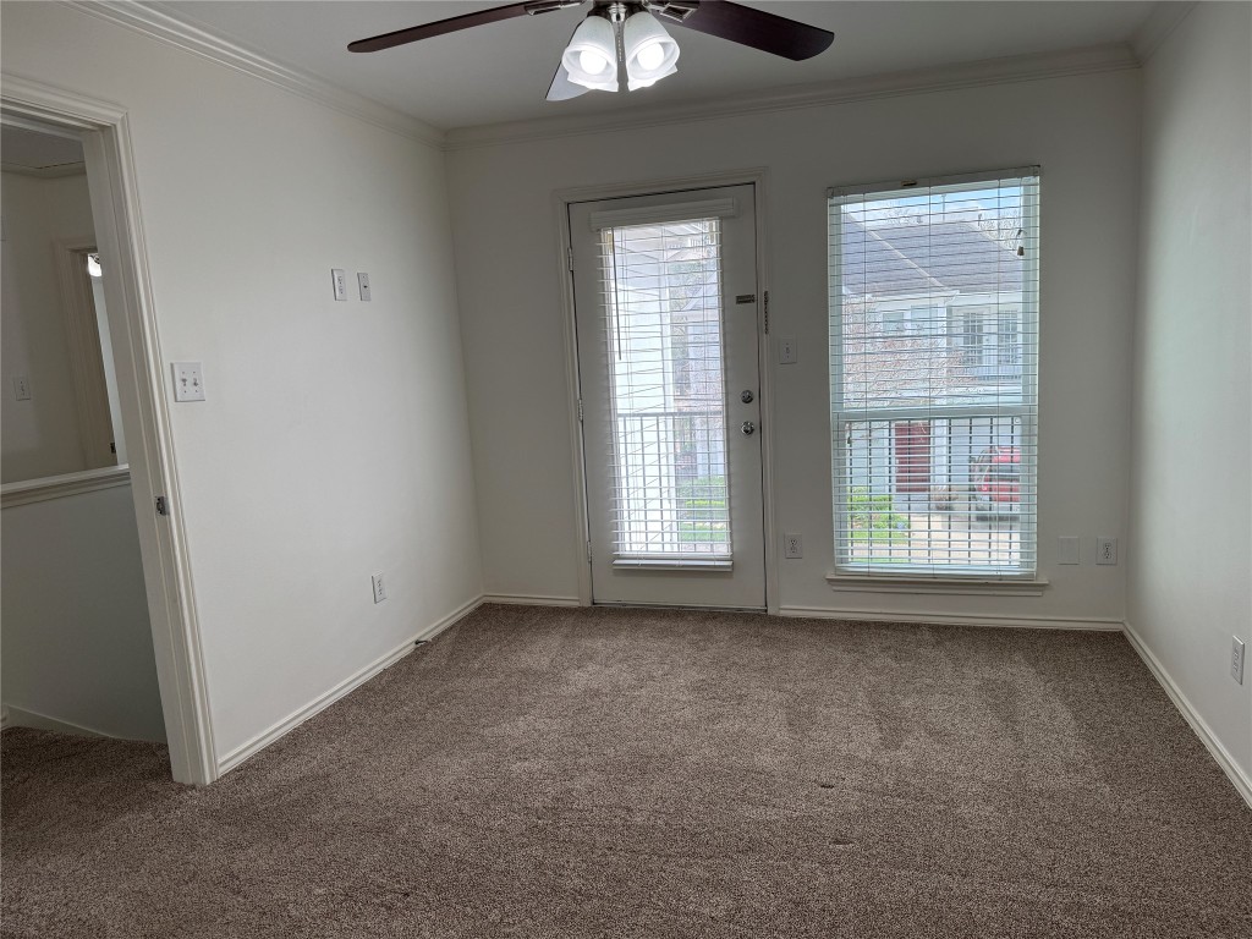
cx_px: 626
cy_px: 470
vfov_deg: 56.8
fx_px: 868
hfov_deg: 71.6
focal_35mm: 24
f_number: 1.78
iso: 80
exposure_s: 1/544
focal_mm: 6.76
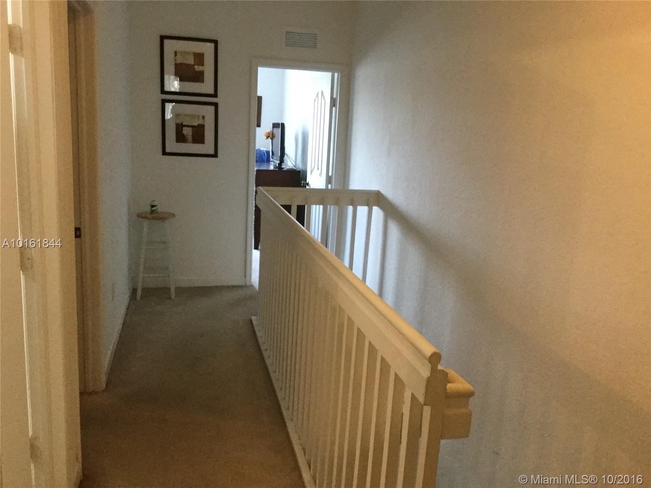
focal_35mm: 31
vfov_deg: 45.4
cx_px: 326
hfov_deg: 58.4
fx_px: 583
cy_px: 244
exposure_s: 1/30
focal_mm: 3.3
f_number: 2.4
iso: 200
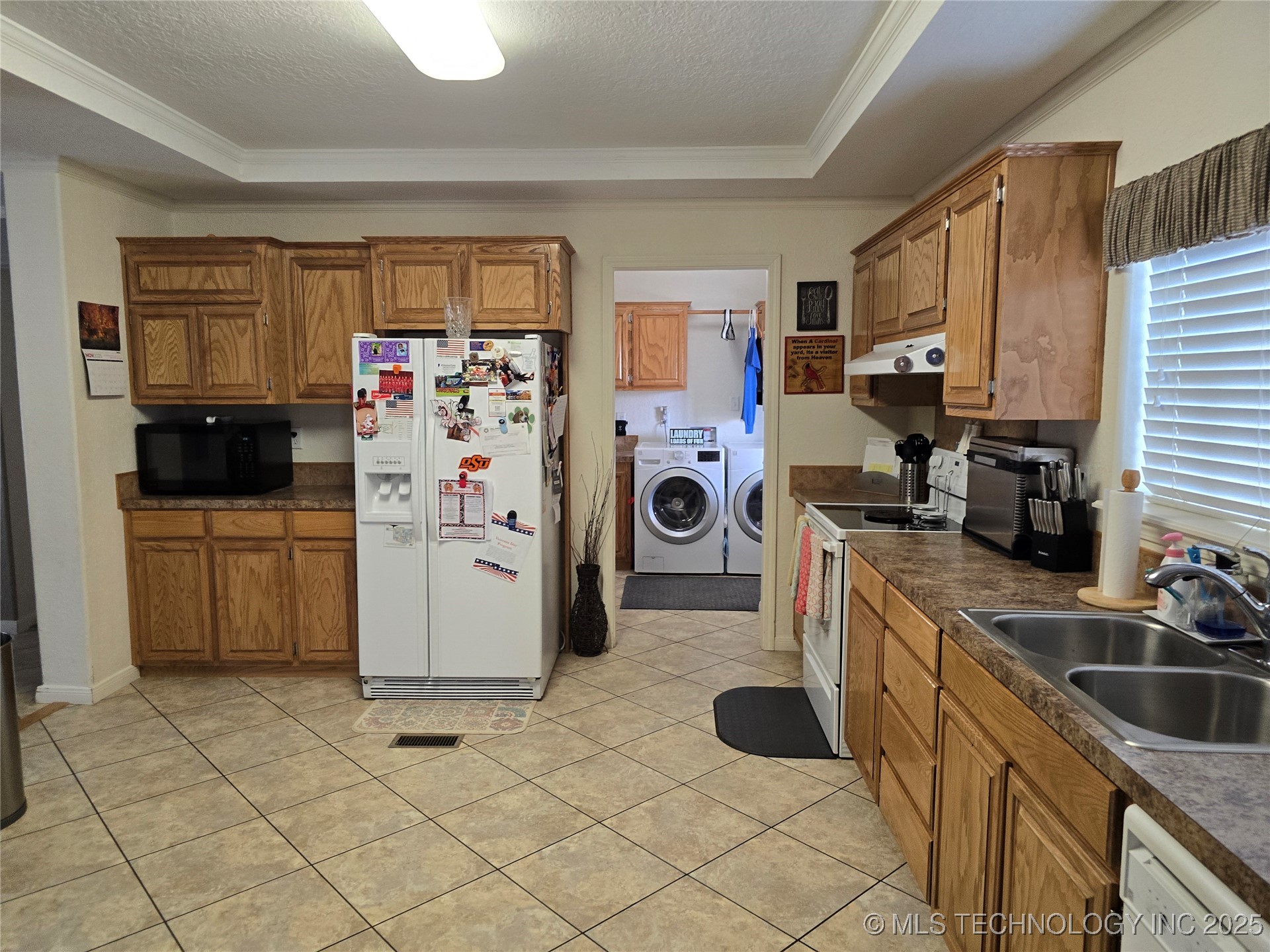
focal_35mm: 23
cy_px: 476
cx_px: 635
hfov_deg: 73.9
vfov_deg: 58.9
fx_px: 844
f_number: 1.7
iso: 250
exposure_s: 1/120
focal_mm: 6.3
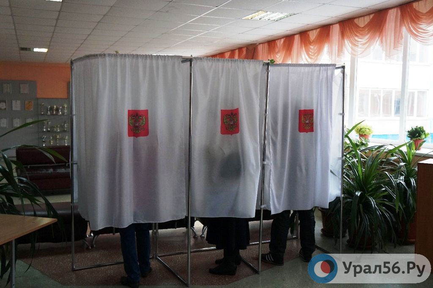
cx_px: 216
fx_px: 415
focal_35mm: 34
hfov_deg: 55.1
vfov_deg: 38.3
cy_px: 144
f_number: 4.5
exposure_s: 1/160
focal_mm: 23
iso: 1250
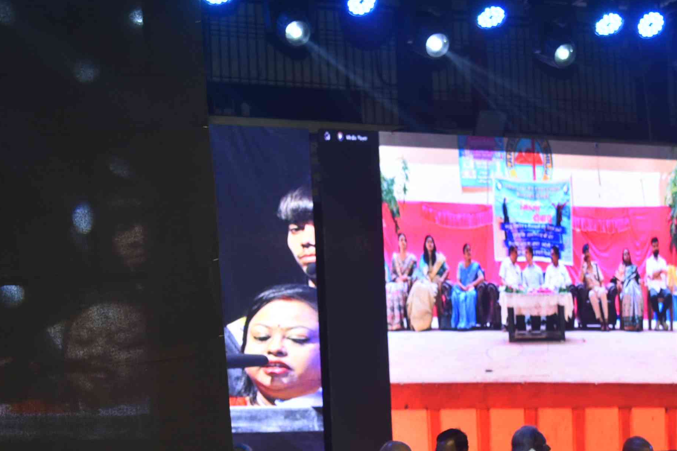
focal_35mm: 77
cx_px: 303
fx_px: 1448
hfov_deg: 26.3
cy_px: 440
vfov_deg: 17.3
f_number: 5
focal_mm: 31
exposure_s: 1/200
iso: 320
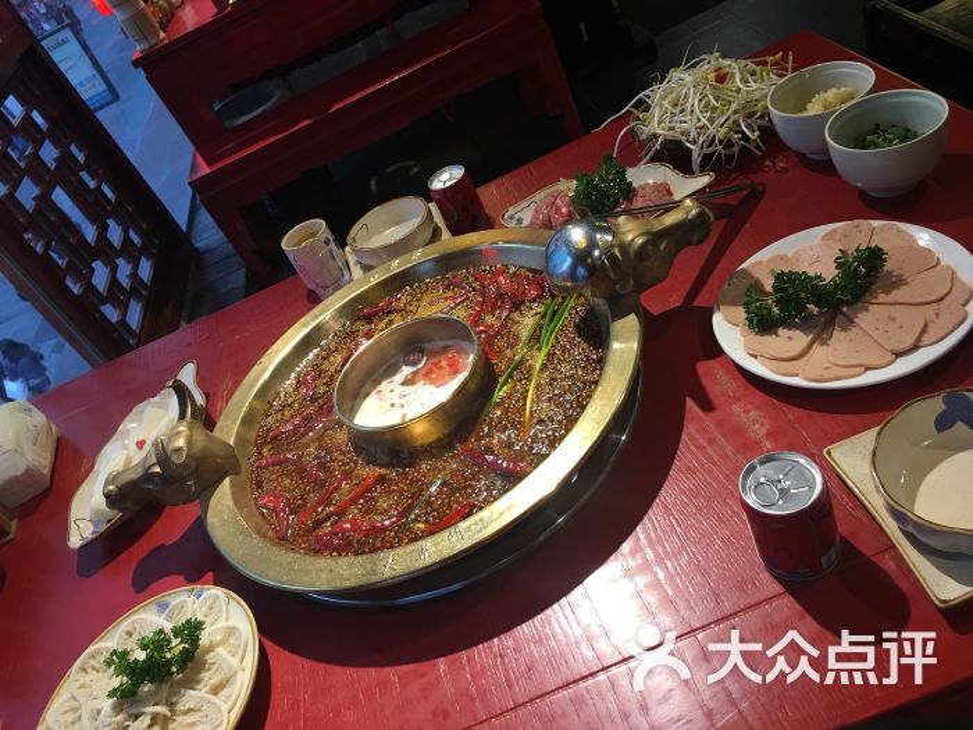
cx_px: 486
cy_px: 365
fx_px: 815
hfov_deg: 61.7
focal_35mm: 29
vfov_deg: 48.2
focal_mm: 4.15
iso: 50
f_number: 2.2
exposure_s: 1/33
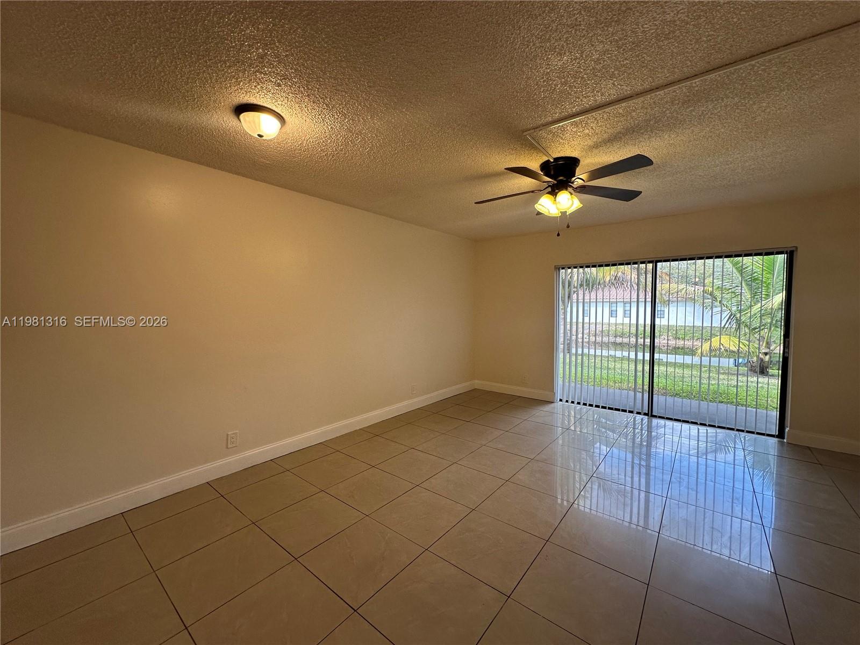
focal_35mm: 14
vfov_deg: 85.7
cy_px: 322
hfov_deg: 102.1
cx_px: 430
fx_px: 348
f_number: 2.2
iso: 100
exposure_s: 1/120
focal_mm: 2.22
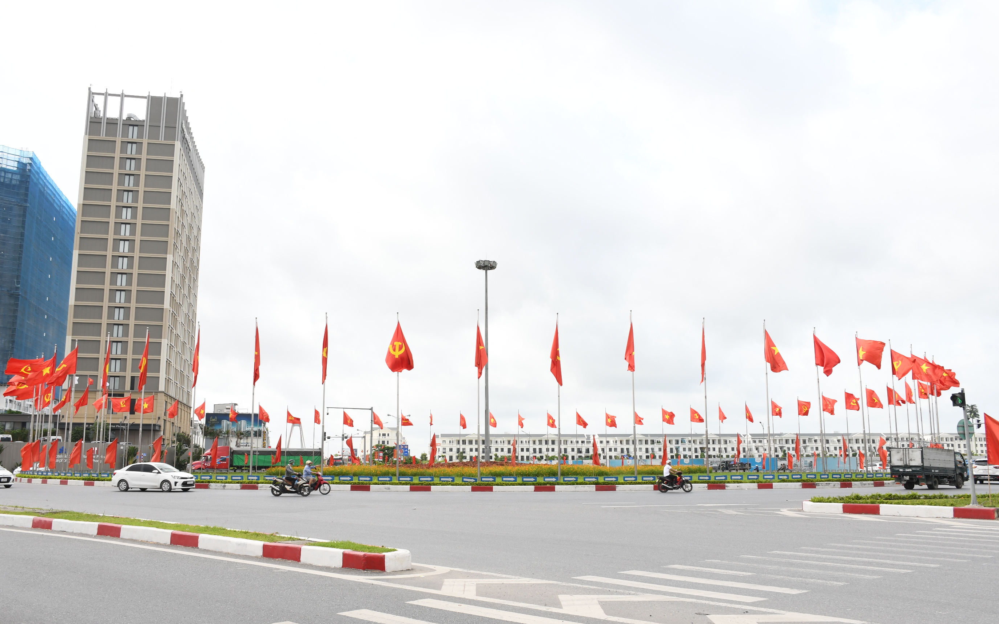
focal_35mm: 31
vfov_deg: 40.6
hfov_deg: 61.2
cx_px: 494
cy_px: 310
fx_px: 844
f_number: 8
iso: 125
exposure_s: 1/200
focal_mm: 20
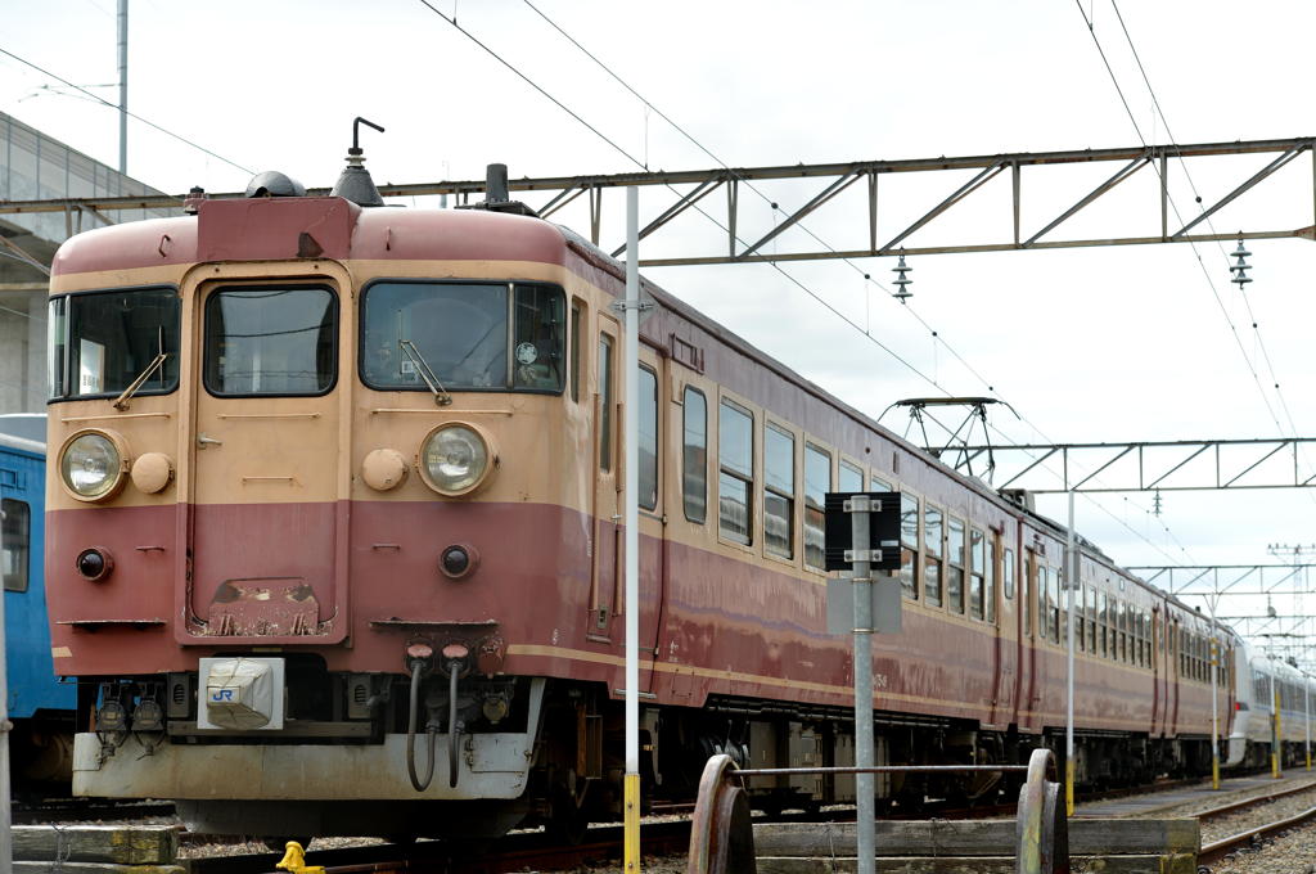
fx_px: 3286
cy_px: 437
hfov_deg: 22.6
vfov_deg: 15.1
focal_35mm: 90
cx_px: 658
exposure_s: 1/250
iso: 400
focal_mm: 90
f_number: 5.6
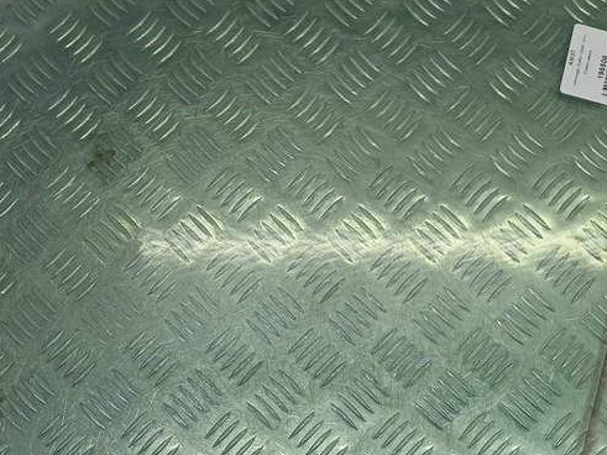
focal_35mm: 48
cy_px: 389
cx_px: 197
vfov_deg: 29.3
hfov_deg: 39.1
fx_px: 841
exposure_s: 1/100
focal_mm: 4.11
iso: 134
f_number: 1.6
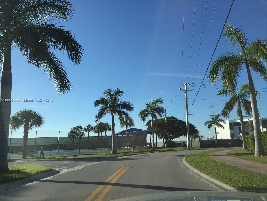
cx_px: 134
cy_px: 100
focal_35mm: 29
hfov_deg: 61.7
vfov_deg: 48.2
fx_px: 224
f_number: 2.2
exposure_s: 1/1980
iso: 32
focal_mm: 4.15
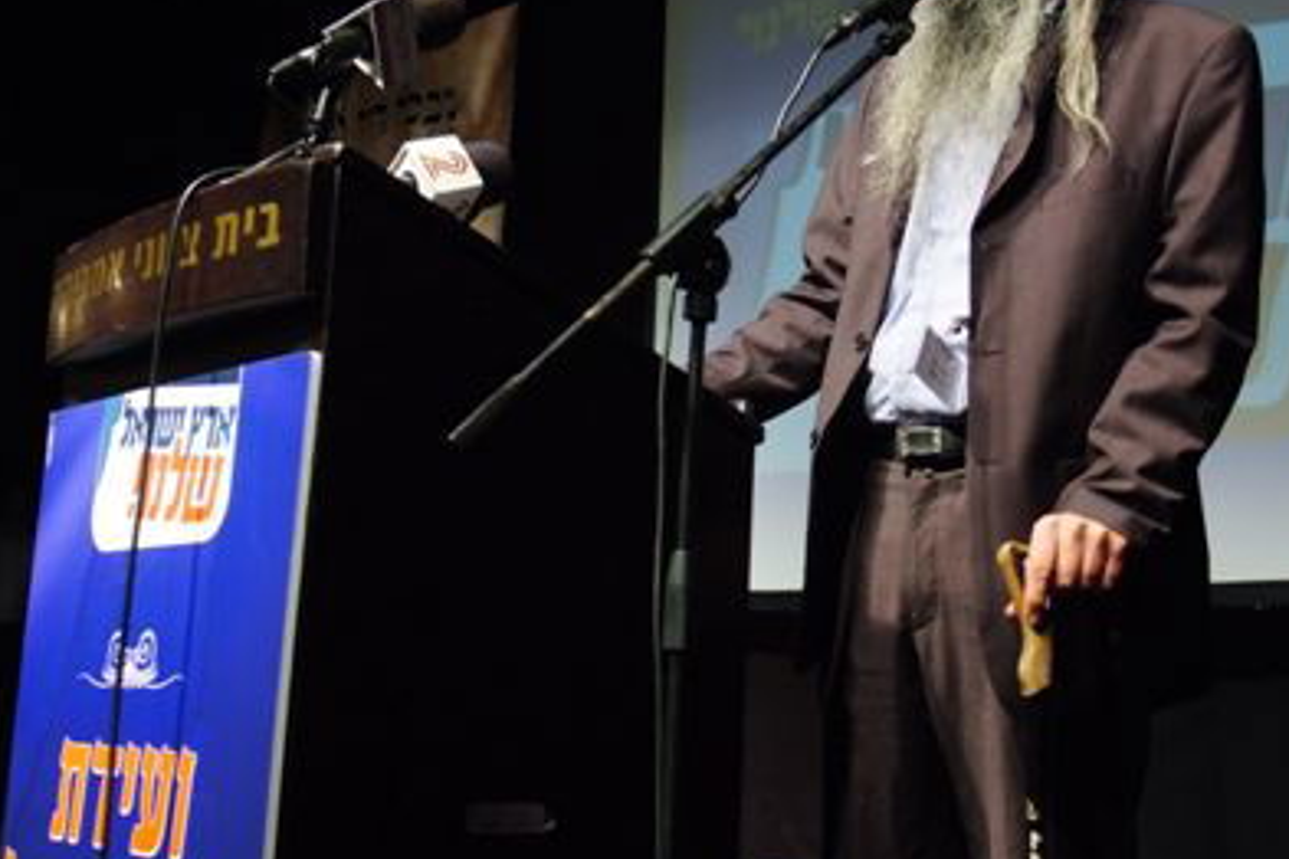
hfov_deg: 34.9
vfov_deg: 23.7
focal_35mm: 57
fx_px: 2041
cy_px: 287
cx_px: 807
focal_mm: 23
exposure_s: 1/125
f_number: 3.2
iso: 640
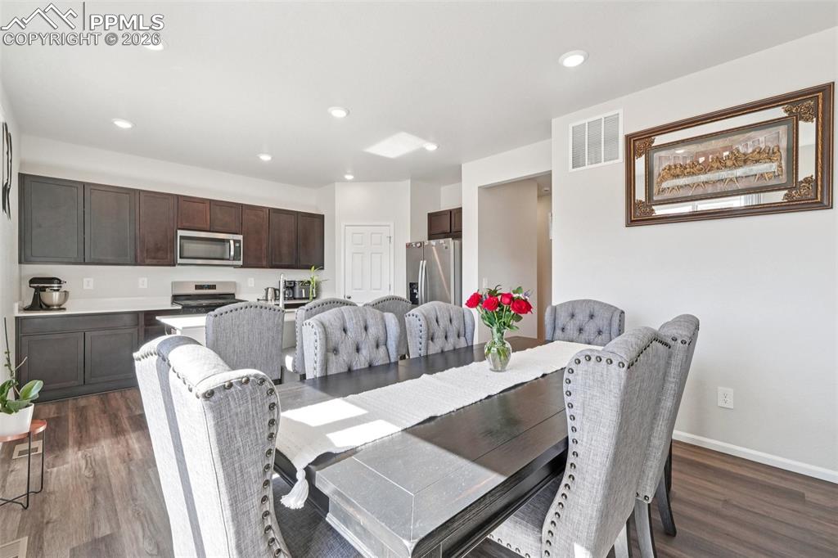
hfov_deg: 100.4
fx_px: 349
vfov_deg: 77.3
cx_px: 419
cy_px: 279
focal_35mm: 15
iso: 800
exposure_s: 1/30
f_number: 8
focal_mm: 10
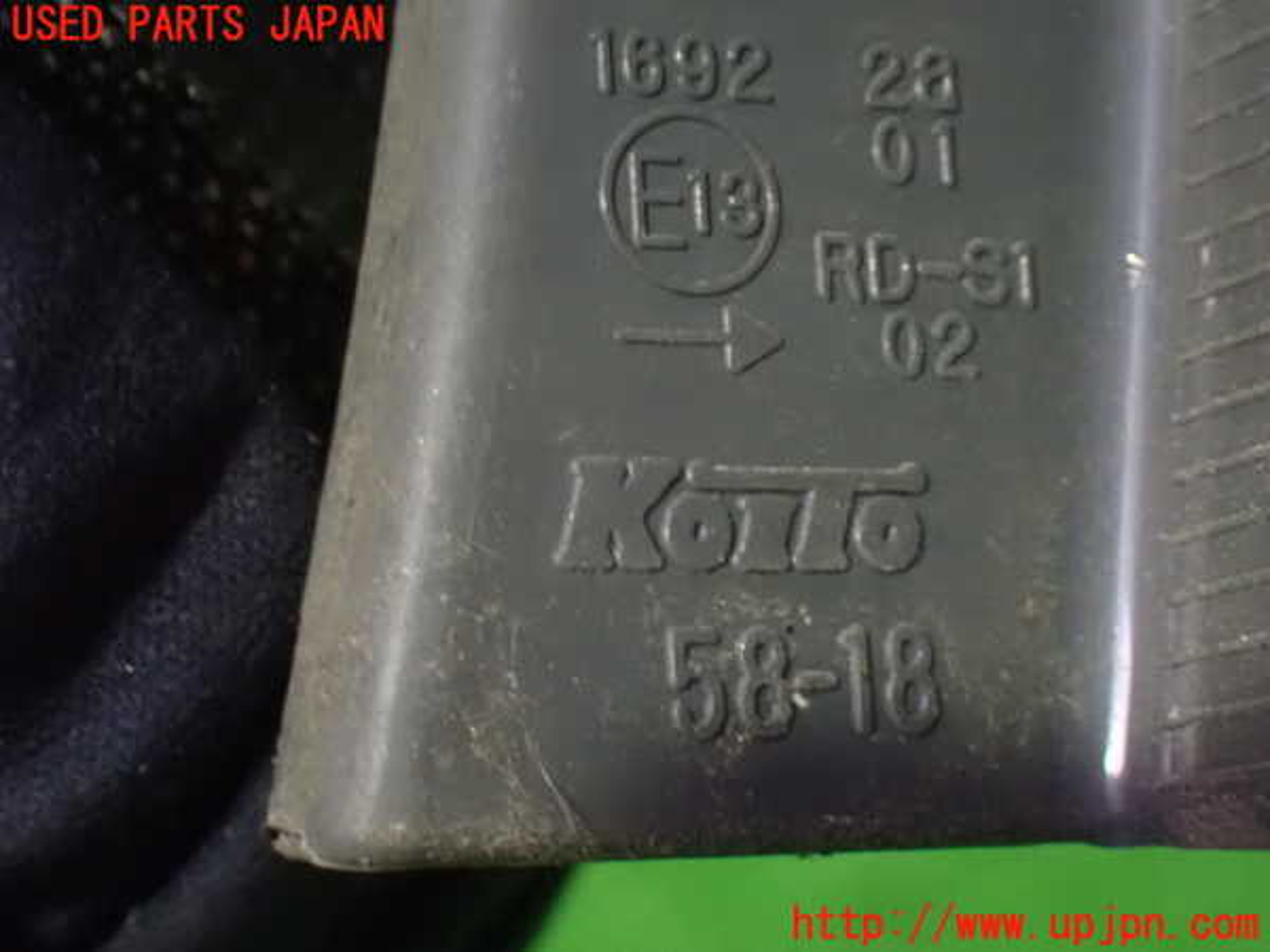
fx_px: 3229
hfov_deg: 22.3
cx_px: 635
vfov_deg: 16.8
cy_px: 476
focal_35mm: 88
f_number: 4.5
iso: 1600
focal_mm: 15.66
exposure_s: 1/8
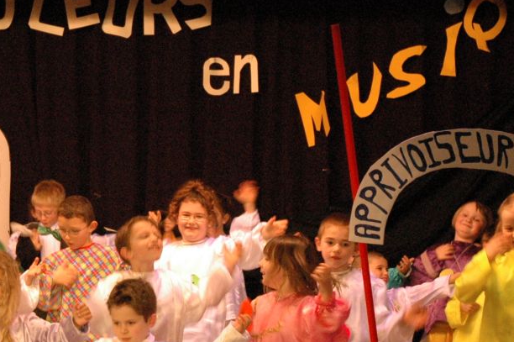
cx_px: 37
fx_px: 1997
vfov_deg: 9.8
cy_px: 281
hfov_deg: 14.5
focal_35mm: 140
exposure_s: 1/40
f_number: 4.2
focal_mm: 38
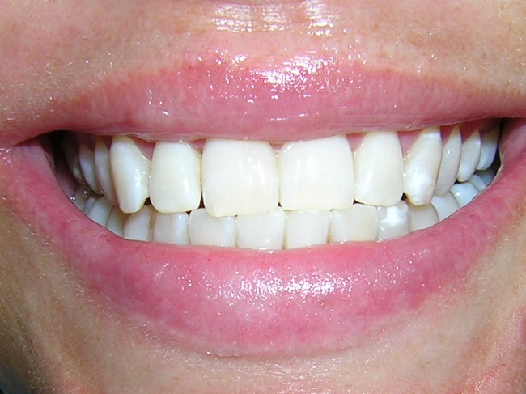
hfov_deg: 51.4
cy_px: 197
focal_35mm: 36
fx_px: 547
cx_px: 263
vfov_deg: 39.6
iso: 100
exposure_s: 1/60.1
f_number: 5.2
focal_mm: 4.7
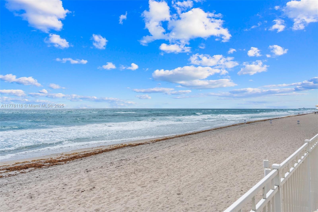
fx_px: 221
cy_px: 106
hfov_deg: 71.5
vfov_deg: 51.3
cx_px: 159
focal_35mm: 25
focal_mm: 25
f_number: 11
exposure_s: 1/400
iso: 320
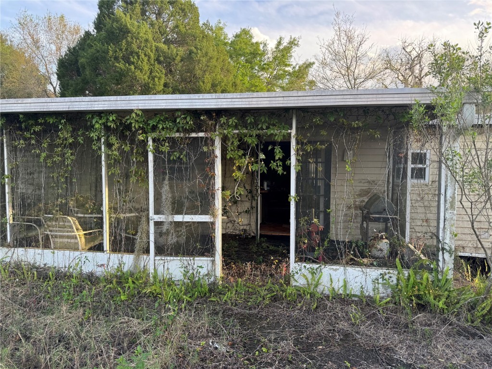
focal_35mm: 24
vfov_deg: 56.8
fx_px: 341
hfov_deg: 71.6
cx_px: 246
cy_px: 184
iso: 64
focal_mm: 6.86
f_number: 1.78
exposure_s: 1/253
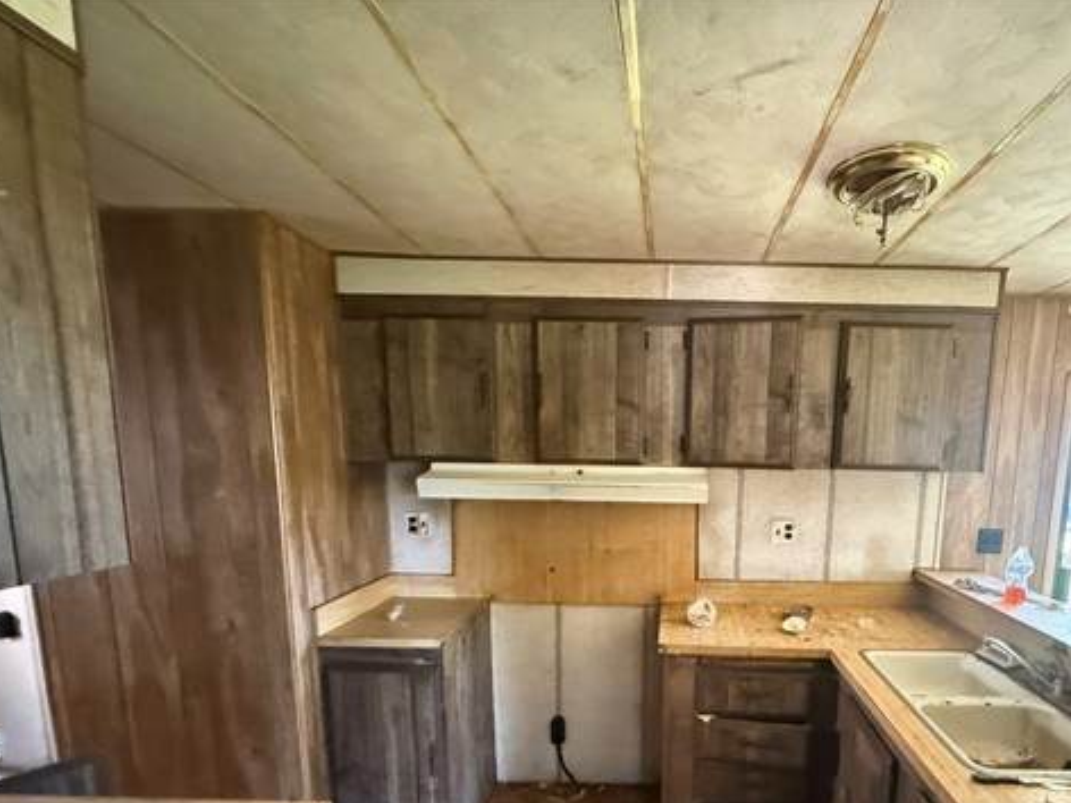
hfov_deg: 82.9
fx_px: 588
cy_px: 540
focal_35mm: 19
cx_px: 674
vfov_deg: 66.7
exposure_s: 1/59
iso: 1250
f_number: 2.2
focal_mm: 2.22
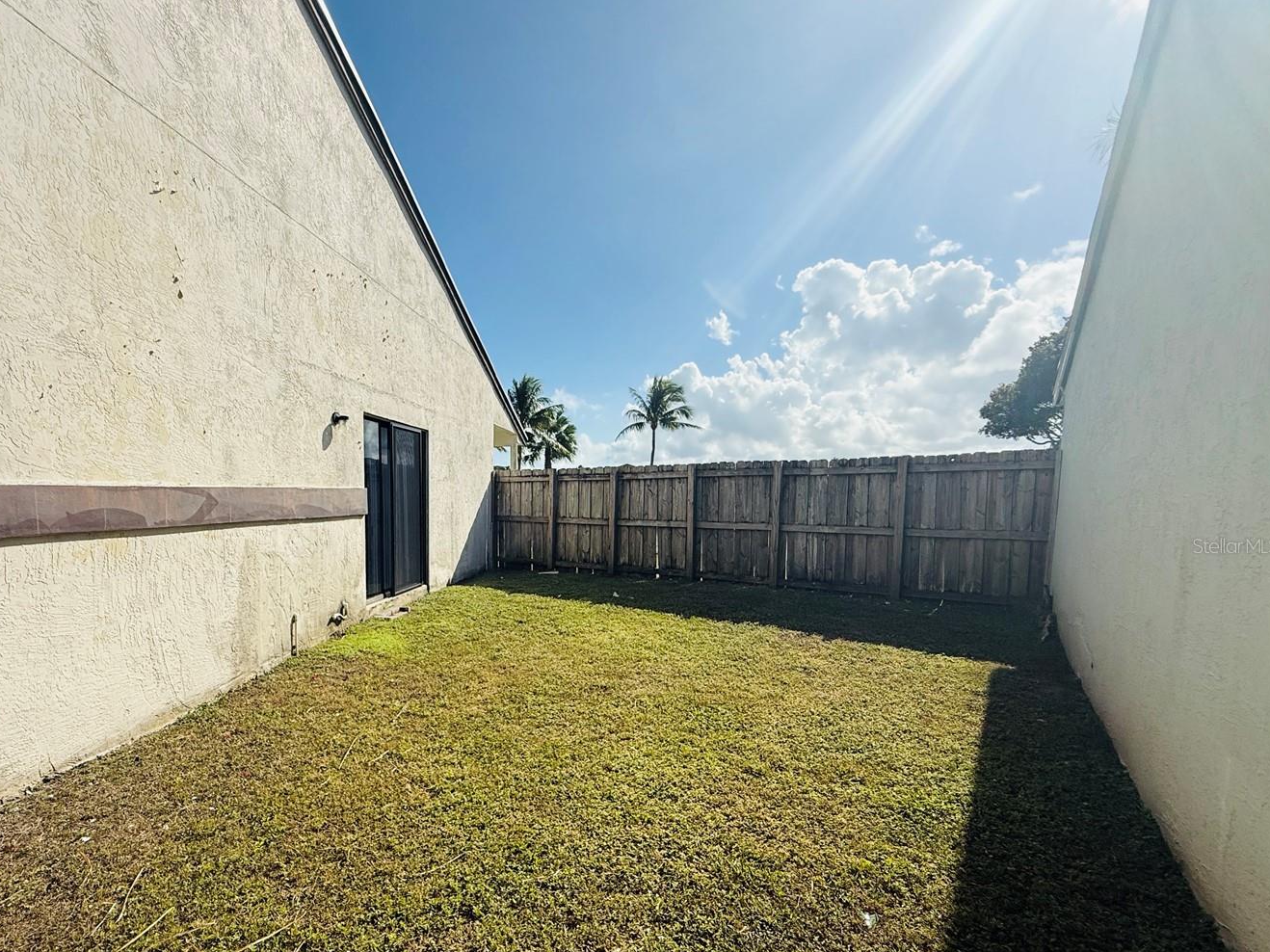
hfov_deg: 90.0
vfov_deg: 74.3
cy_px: 545
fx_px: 624
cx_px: 513
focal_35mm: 17
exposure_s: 1/4762
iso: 50
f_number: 2.2
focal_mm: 2.22
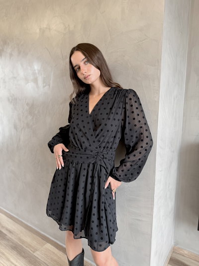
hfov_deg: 56.8
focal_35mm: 24
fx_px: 184
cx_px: 100
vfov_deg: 71.6
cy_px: 133
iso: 64
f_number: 1.78
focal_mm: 6.76
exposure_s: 1/121
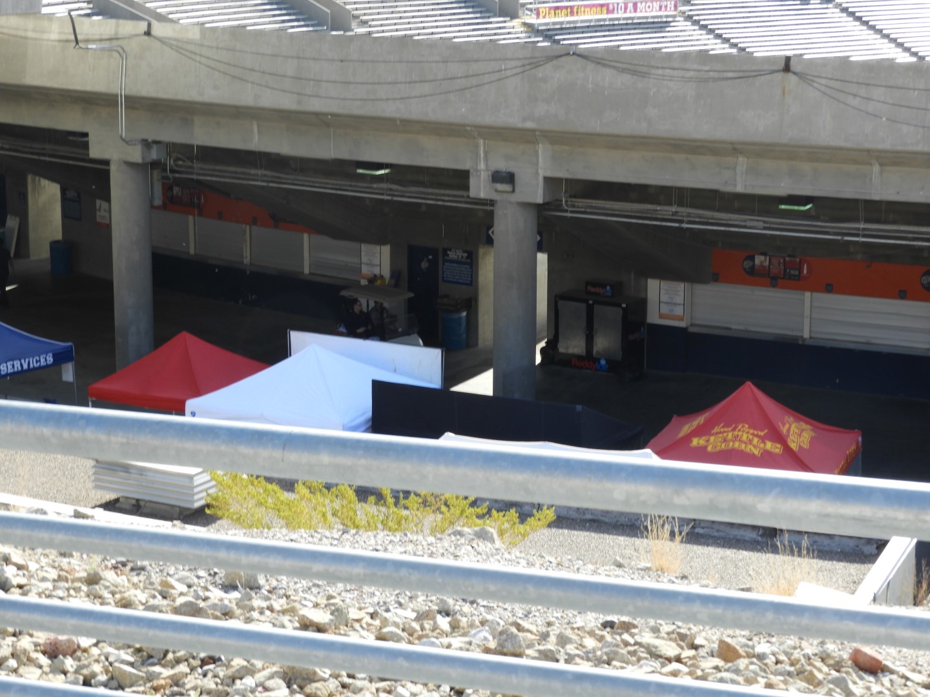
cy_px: 348
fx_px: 2284
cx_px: 465
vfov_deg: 17.4
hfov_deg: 23.0
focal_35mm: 85
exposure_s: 1/200
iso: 100
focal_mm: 15.2
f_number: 4.5
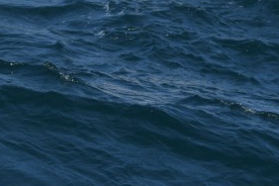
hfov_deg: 4.2
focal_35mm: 488
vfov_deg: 2.8
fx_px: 3781
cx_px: 5
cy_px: -128
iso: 200
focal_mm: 85
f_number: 5.6
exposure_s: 1/1600
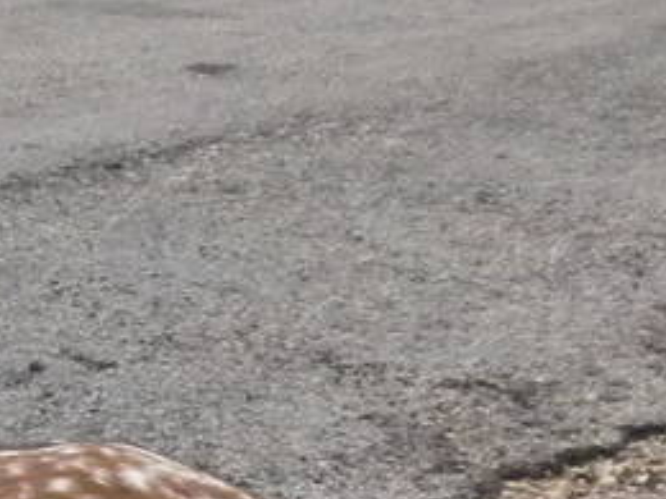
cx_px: -679
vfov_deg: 6.4
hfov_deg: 8.2
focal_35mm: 228
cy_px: 814
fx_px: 4387
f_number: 3.5
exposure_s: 1/897
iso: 400
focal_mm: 6.6
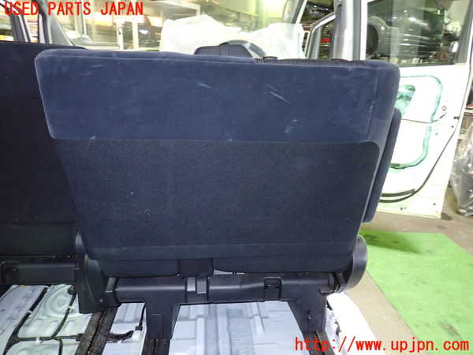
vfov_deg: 54.9
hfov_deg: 69.4
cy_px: 178
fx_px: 342
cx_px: 236
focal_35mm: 25
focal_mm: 4.5
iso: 640
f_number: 2
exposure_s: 1/30
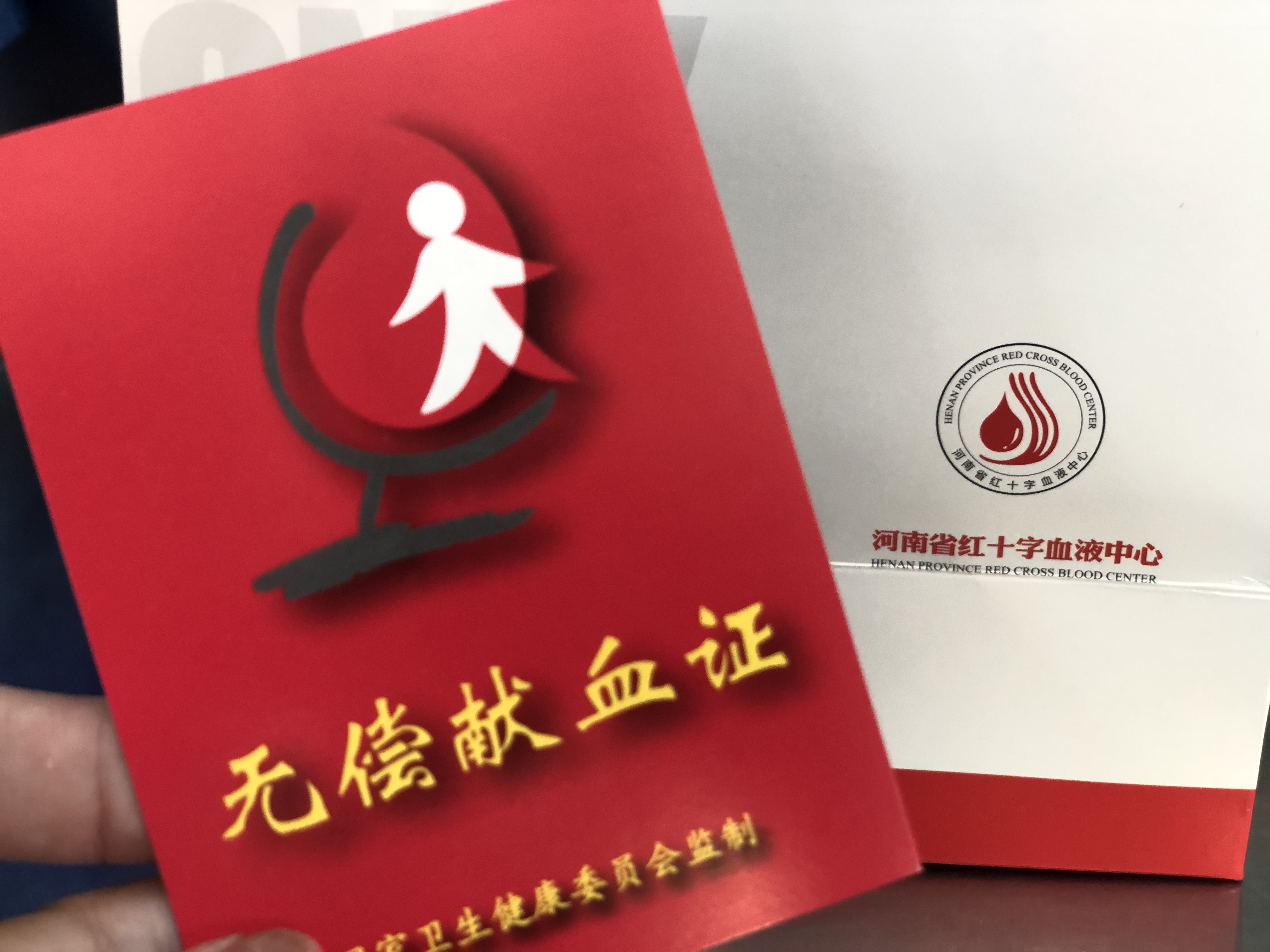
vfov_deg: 28.0
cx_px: 635
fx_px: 1908
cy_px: 476
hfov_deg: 36.8
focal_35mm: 52
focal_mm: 6
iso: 100
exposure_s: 1/60
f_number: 2.4
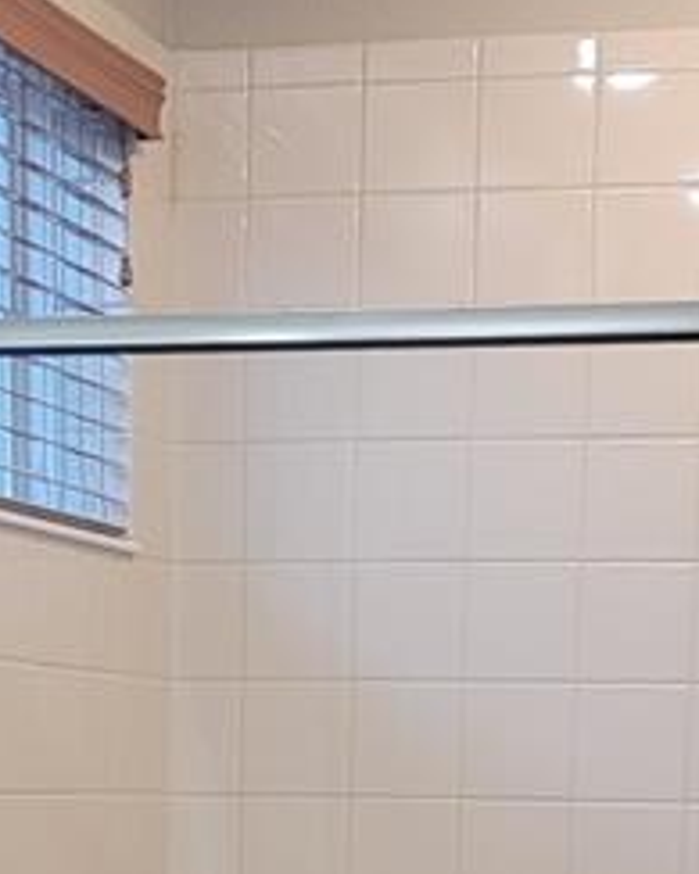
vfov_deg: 14.8
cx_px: 283
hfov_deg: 12.8
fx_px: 3105
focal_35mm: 120
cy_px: 1358
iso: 200
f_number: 1.8
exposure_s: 1/120
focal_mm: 7
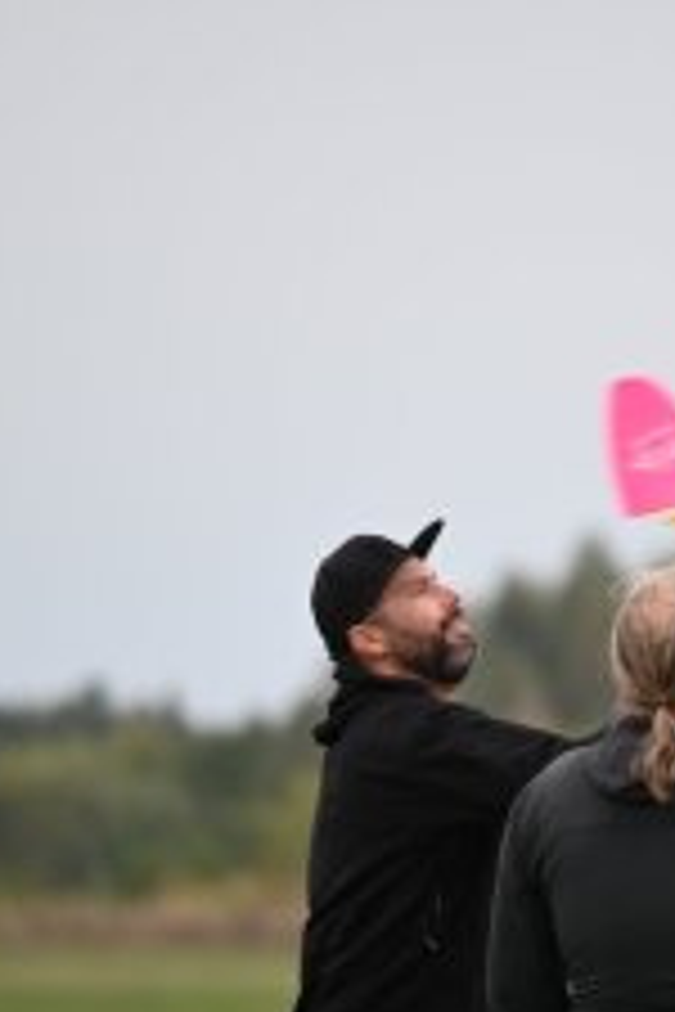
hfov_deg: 1.6
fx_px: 24861
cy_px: 706
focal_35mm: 884
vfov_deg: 2.3
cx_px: 565
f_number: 6.3
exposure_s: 1/320
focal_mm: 400
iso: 800
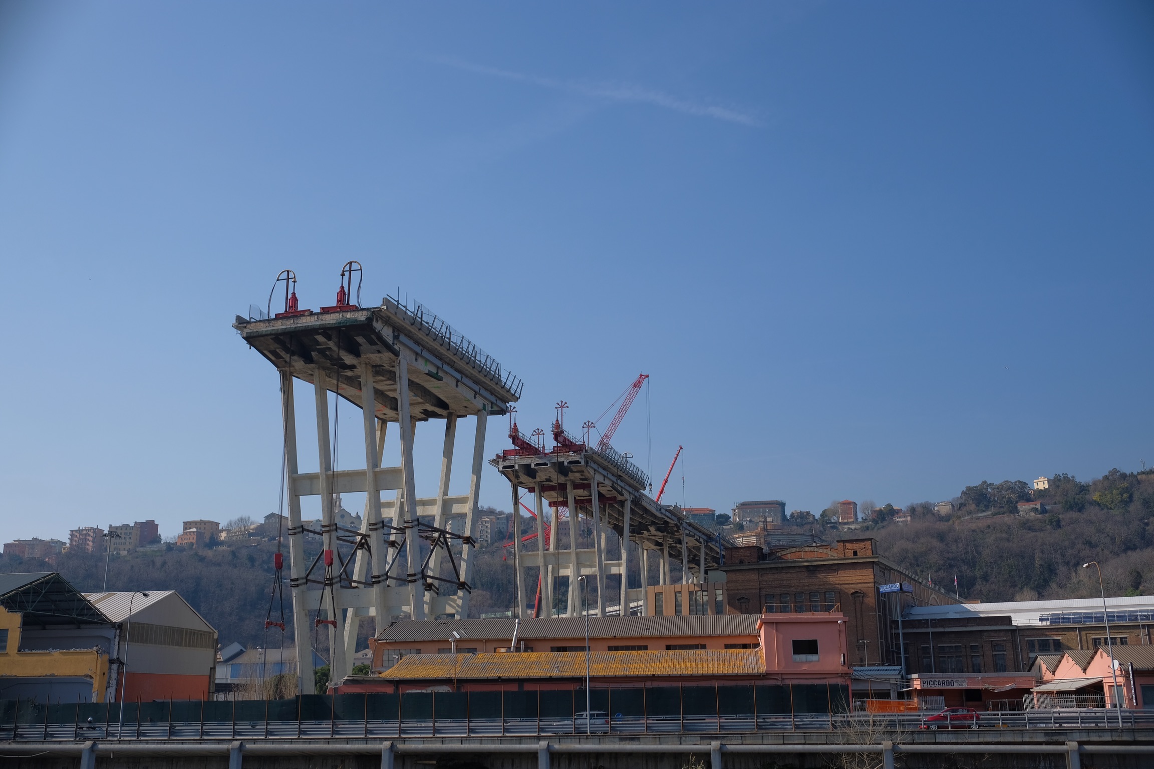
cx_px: 577
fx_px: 1122
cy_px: 384
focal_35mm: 35
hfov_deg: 54.4
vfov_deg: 37.9
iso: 200
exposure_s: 1/3200
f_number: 3.6
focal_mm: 23
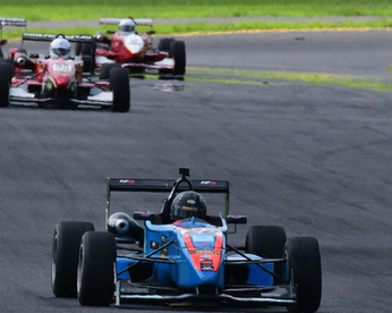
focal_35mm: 1630
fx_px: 18889
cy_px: 143
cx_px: 130
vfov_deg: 0.9
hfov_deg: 1.2
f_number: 13
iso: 800
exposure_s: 1/640
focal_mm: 500
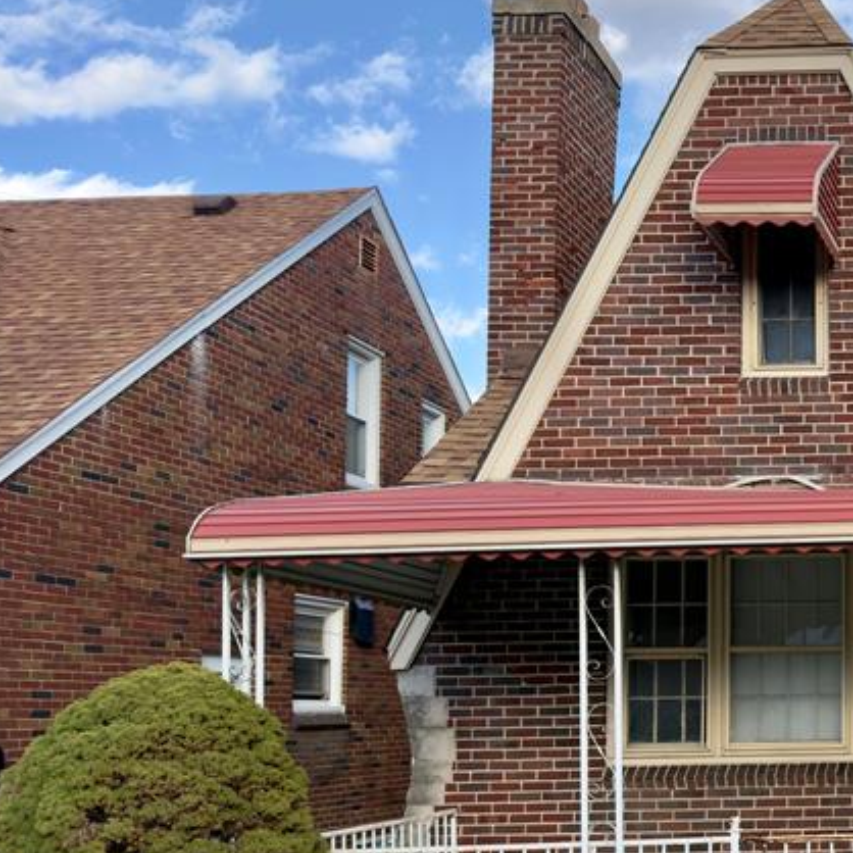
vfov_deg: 32.3
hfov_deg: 28.8
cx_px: 1002
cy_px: 612
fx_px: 1450
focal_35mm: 52
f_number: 1.78
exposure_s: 1/1295
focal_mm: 6.76
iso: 100
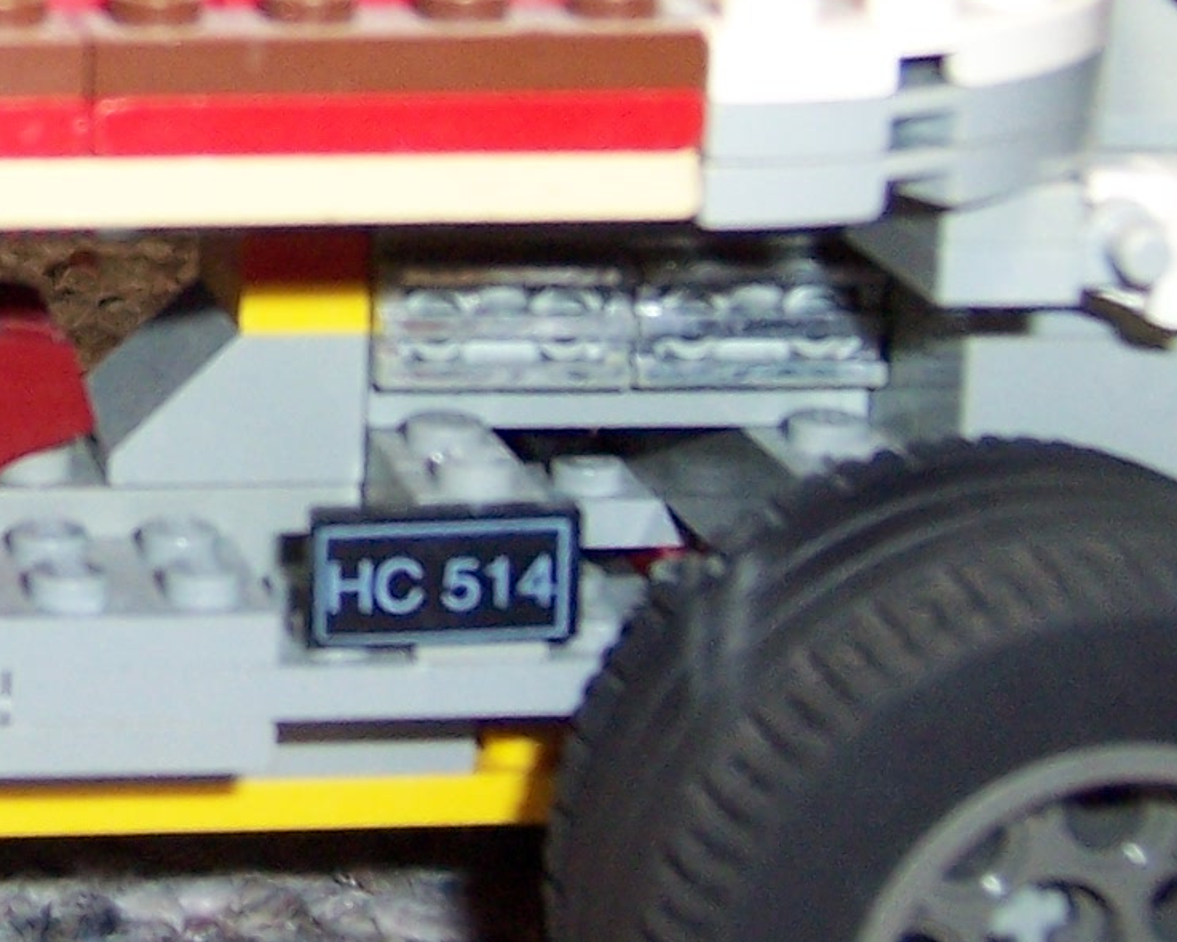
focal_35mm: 122
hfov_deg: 15.2
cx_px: -270
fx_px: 4251
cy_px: 29
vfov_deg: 12.5
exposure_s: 1/60
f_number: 3.4
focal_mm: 6.7
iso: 140
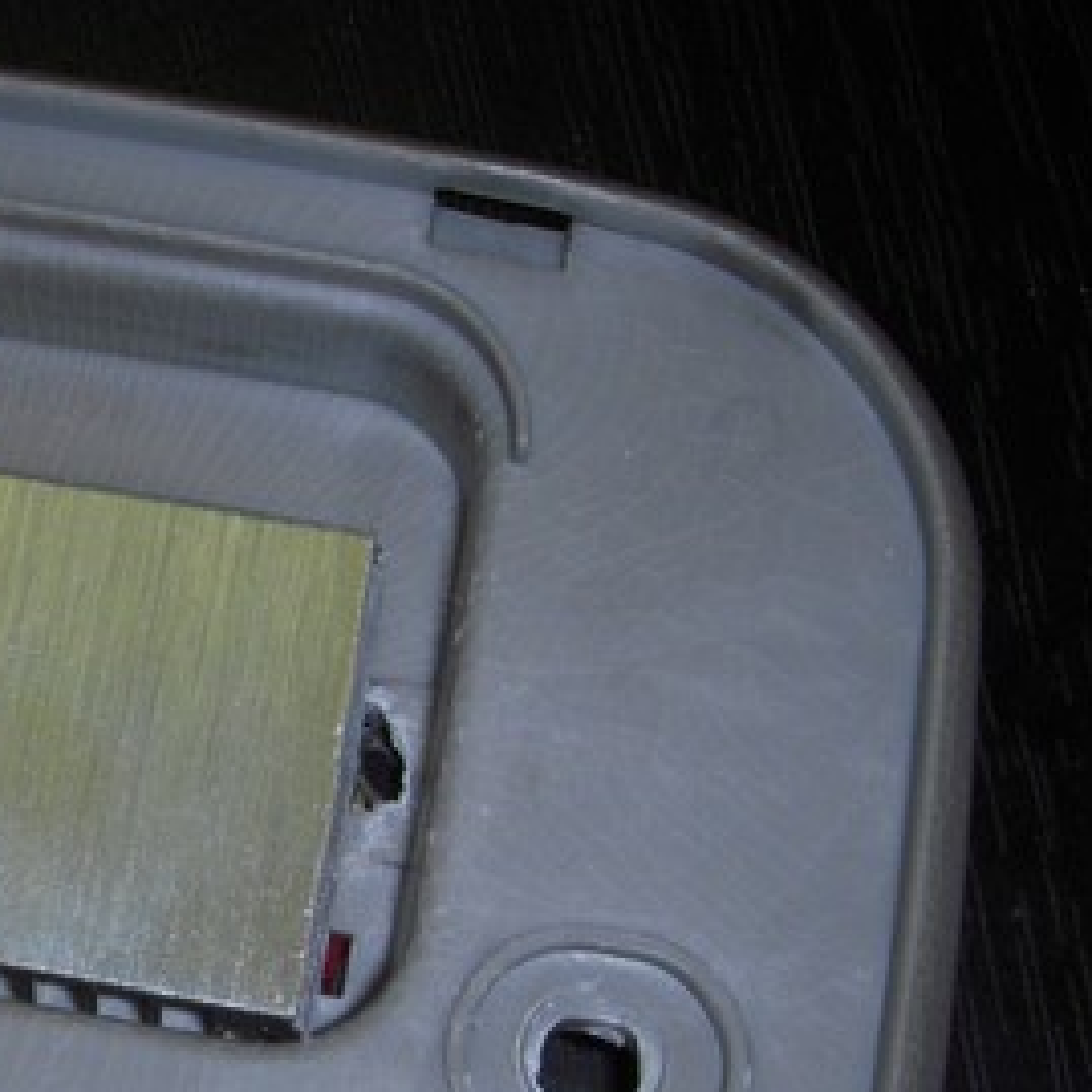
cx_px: -57
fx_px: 3569
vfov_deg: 17.3
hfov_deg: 16.9
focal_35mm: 100
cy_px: 788
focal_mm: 6.3
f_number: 6.6
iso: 100
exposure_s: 1/30
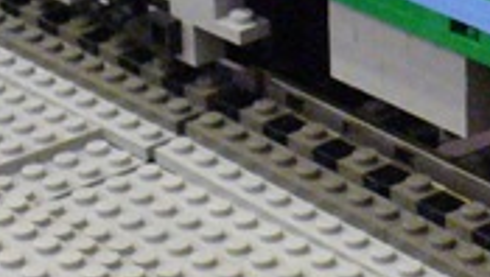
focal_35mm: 184
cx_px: 720
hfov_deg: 11.3
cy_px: 143
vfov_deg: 6.6
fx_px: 2394
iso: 400
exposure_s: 1/25
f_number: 2.8
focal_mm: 6.1
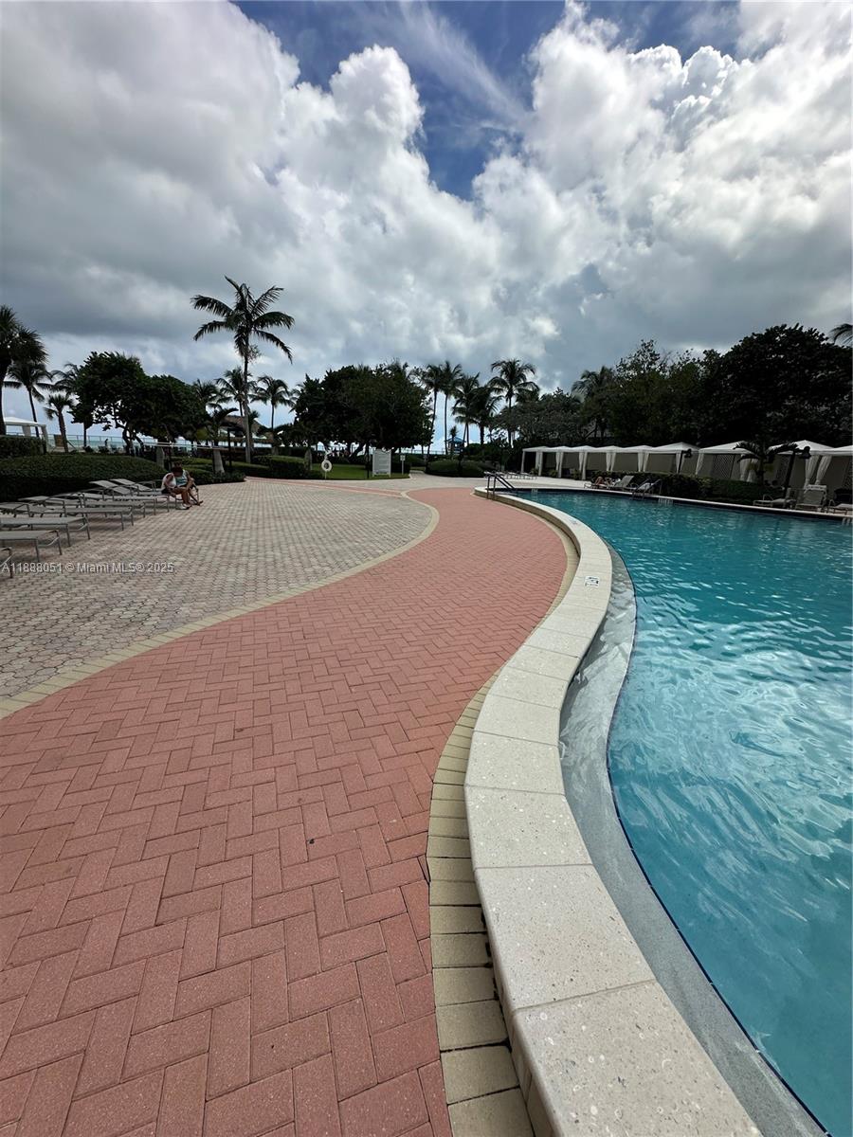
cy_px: 568
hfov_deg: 85.7
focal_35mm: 14
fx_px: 460
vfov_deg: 102.1
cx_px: 426
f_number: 2.2
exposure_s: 1/3300
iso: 50
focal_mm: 2.22
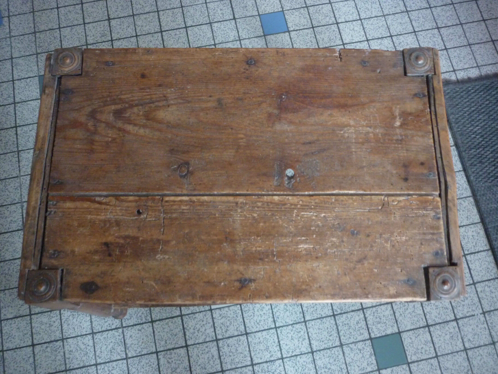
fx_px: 475
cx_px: 249
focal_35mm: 33
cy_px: 187
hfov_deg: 55.4
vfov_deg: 42.9
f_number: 2.8
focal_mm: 5.5
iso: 400
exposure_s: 1/8
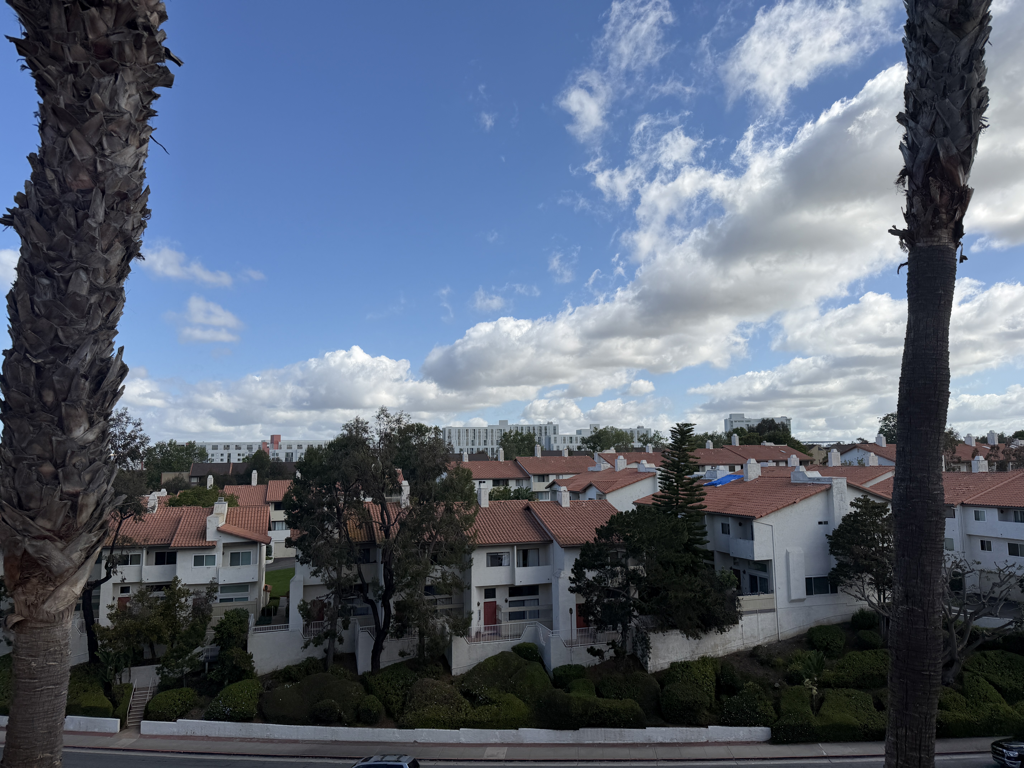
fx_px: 710
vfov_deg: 56.8
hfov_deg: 71.6
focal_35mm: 24
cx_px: 512
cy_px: 384
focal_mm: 6.76
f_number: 1.78
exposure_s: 1/6173
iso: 80
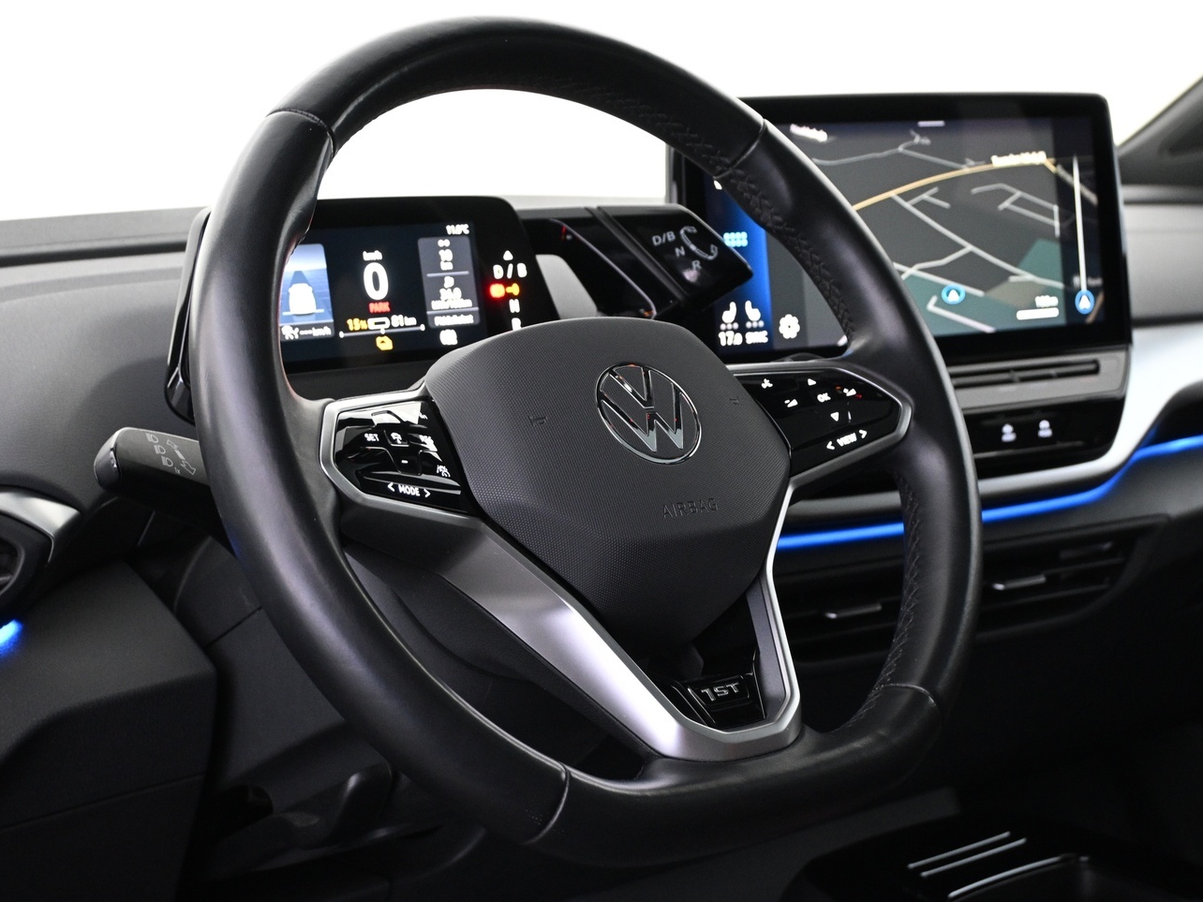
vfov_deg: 25.5
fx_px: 1991
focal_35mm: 57
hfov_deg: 33.6
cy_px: 435
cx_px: 621
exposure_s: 1/13
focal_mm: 31.5
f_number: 5
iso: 1600
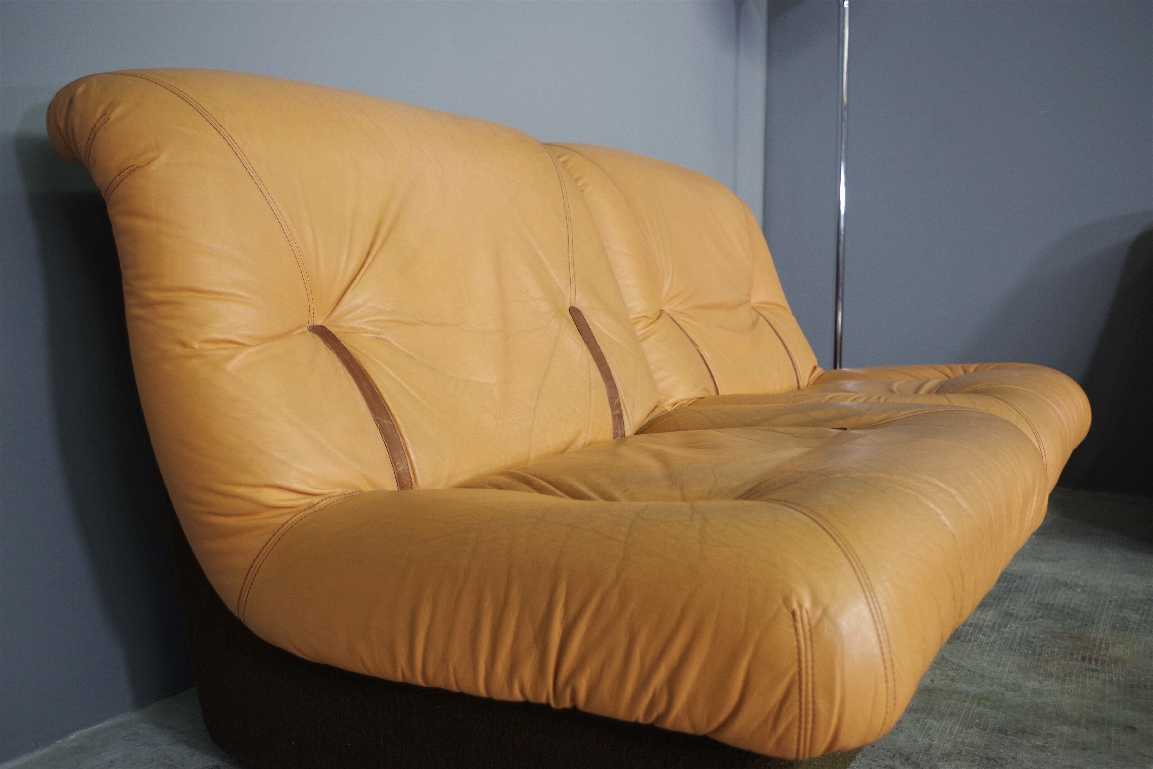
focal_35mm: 34
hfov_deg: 55.8
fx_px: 1089
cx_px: 576
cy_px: 384
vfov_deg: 38.9
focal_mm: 23.13
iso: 800
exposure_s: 1/60
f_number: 4
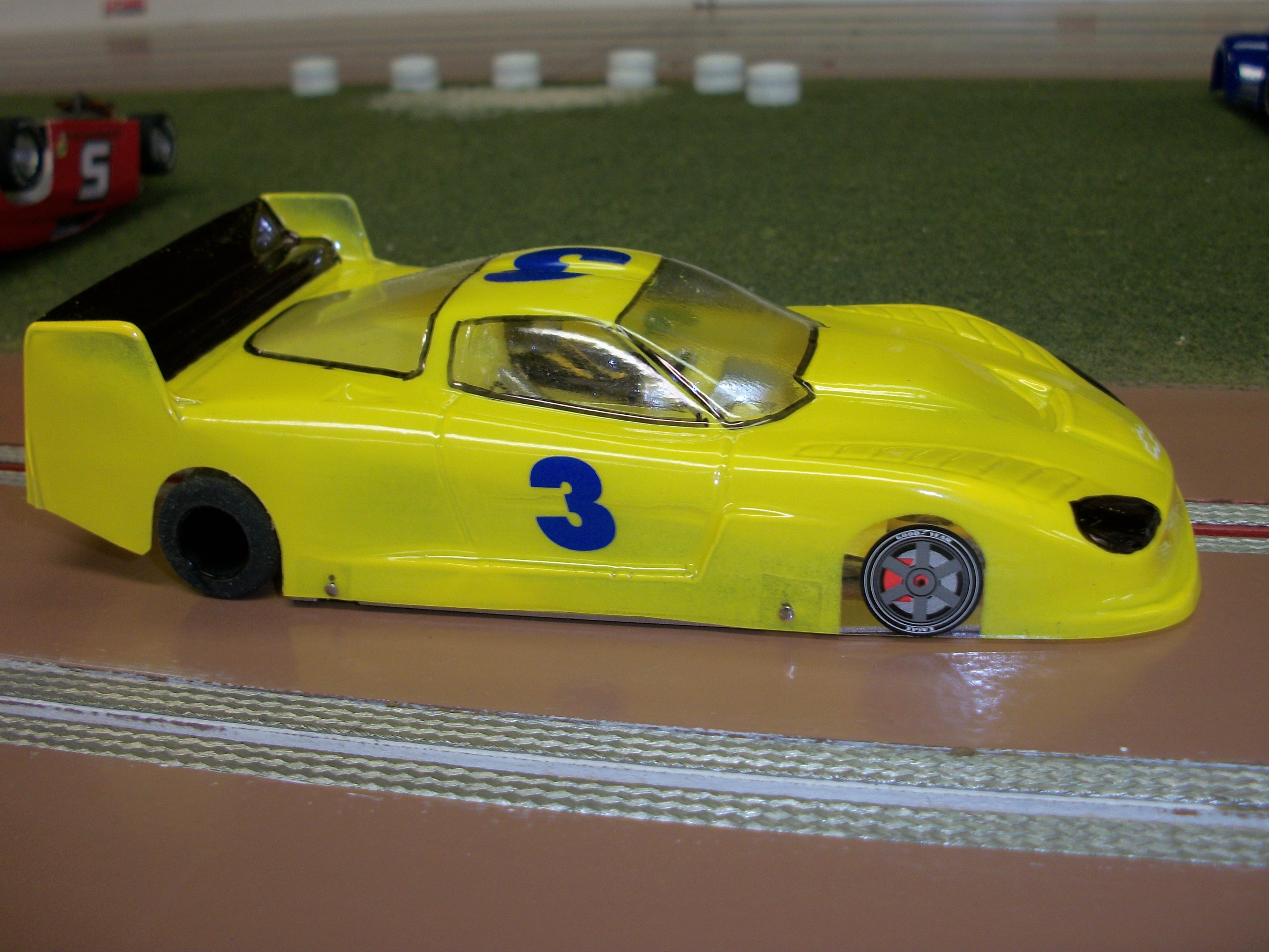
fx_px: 1283
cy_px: 476
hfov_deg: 52.6
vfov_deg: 40.7
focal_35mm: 35
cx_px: 634
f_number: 3.1
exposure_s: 1/30
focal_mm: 6.3
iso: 80
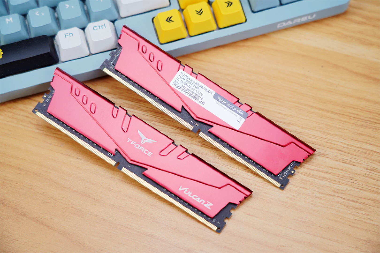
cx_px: 190
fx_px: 728
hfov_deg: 29.2
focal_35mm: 69
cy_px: 126
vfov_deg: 19.7
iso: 400
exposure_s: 1/100
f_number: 4
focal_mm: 69
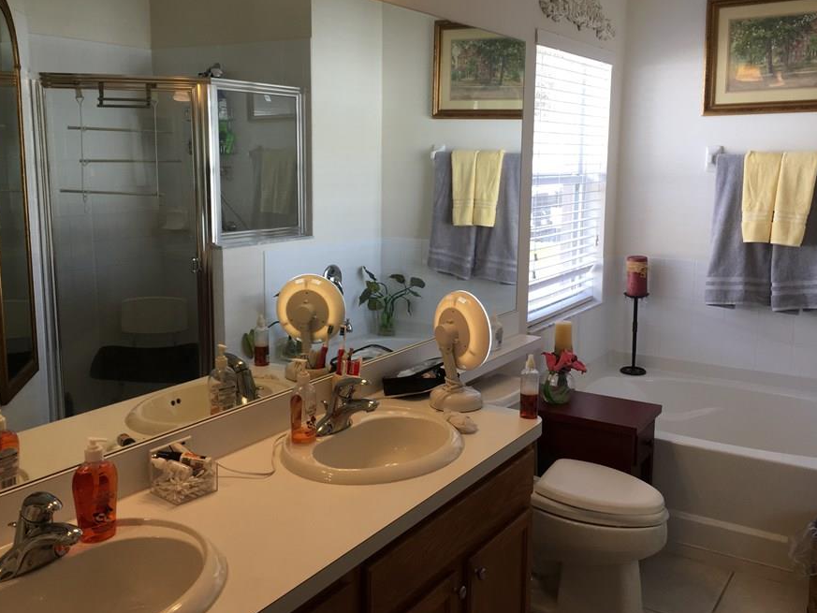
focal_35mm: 34
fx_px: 803
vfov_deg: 41.8
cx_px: 421
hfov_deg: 53.9
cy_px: 281
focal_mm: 4.15
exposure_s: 1/120
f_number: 2.2
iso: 40
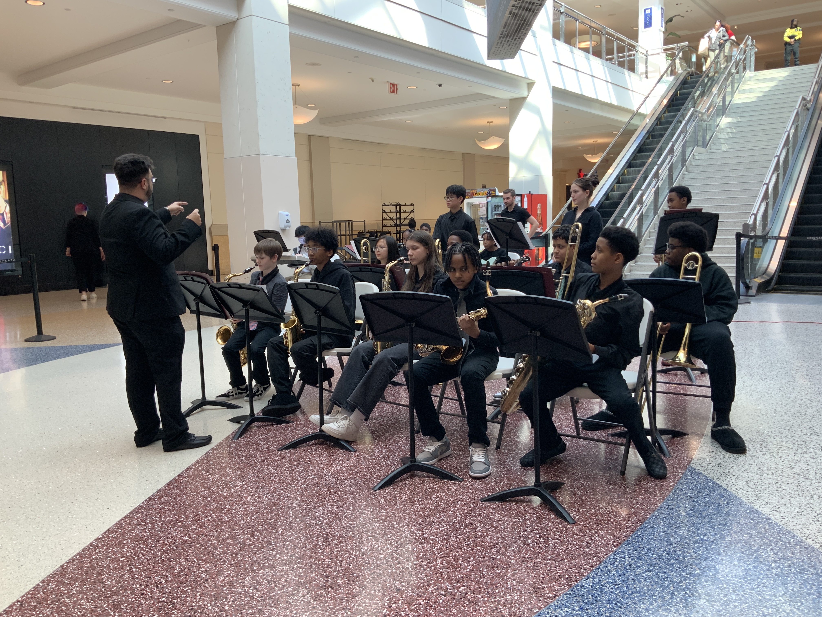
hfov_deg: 61.7
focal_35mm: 29
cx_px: 411
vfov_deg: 48.2
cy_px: 308
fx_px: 689
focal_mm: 3
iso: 64
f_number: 1.8
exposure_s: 1/120
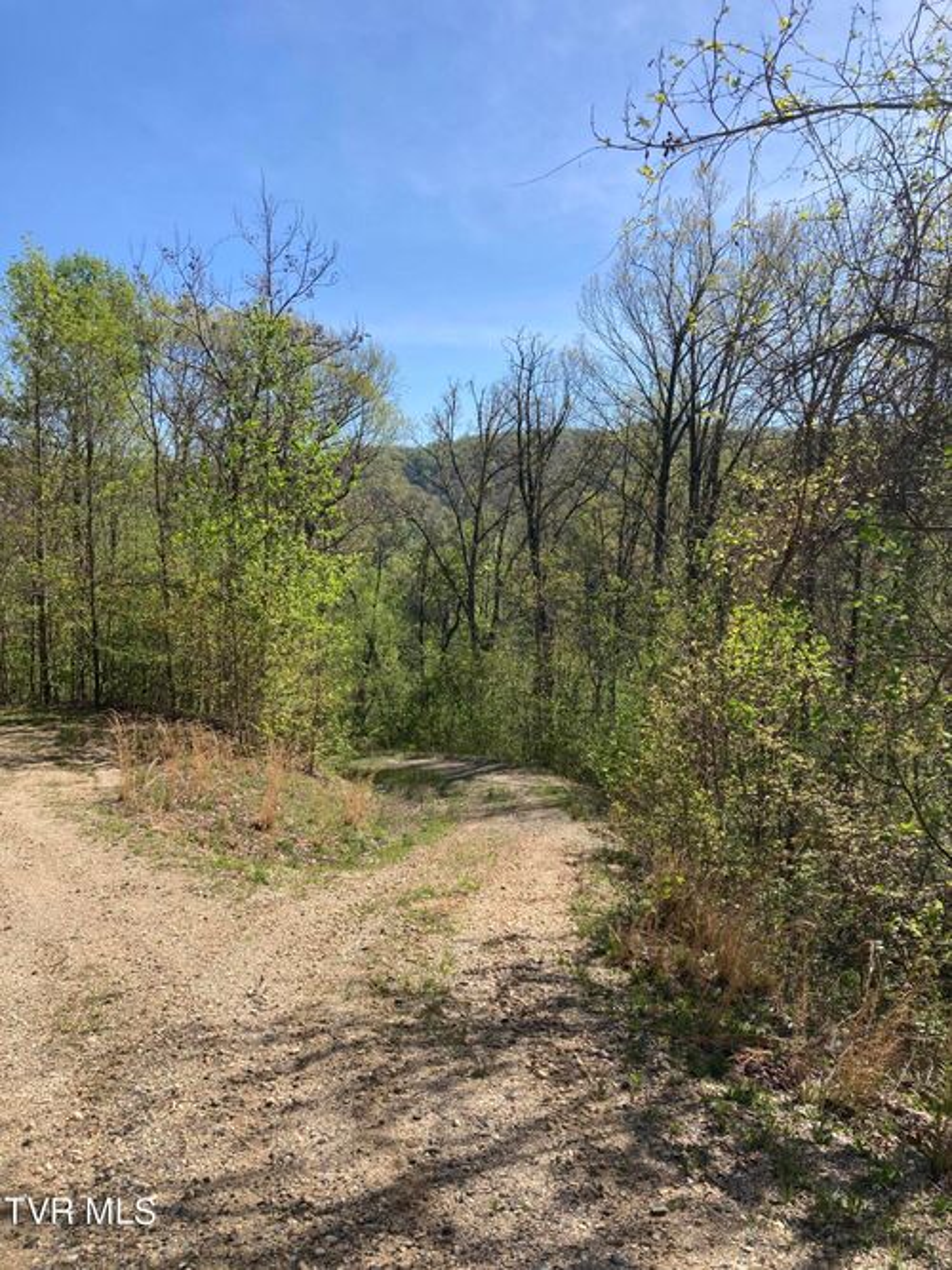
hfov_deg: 49.7
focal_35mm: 28
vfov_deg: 63.5
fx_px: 1027
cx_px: 476
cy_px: 635
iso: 20
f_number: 1.8
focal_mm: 3.99
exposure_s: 1/1919
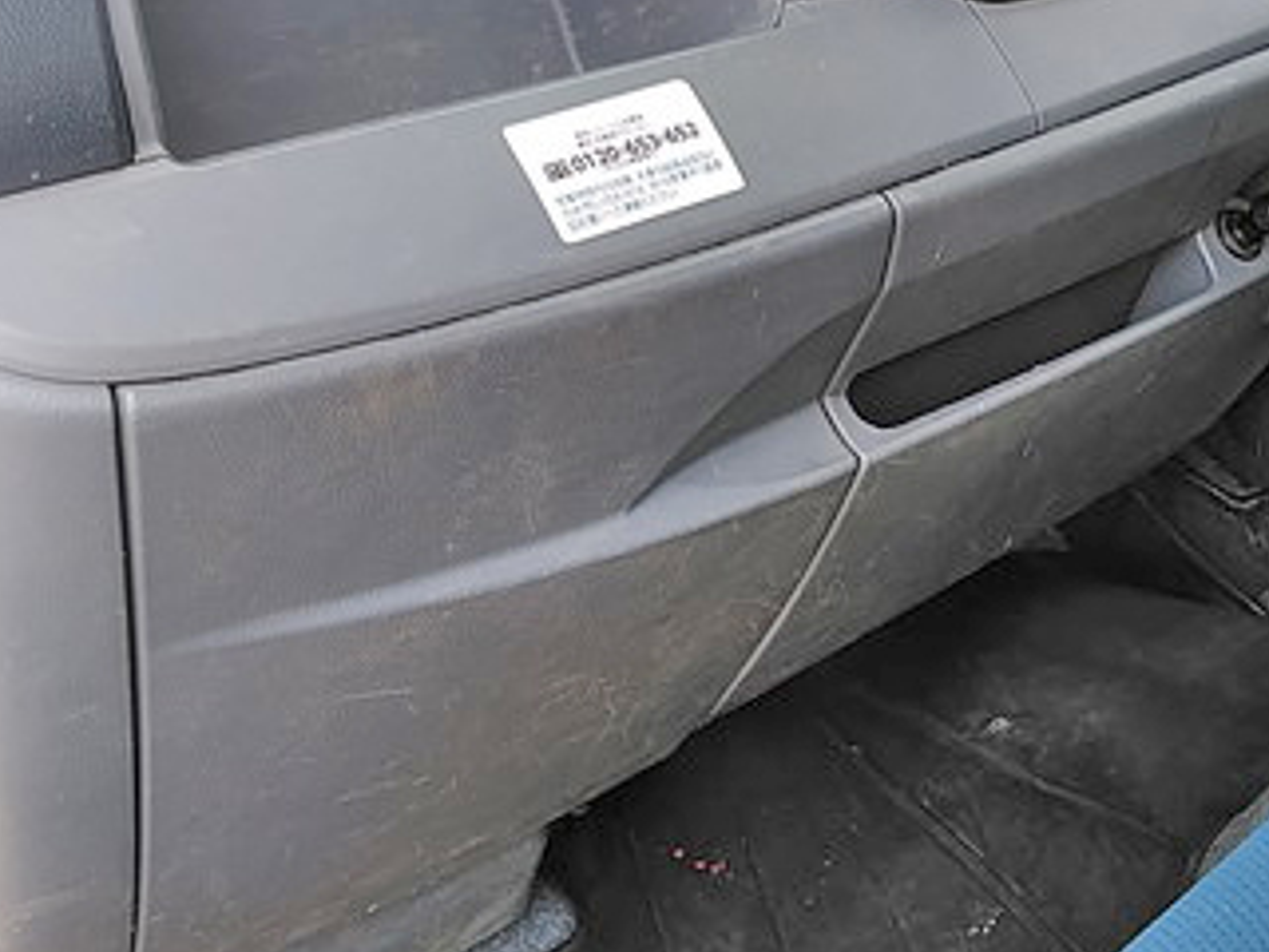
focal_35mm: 54
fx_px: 1980
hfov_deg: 35.2
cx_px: 857
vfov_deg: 26.9
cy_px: 329
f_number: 2.2
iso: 60
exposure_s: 1/139
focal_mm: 3.46
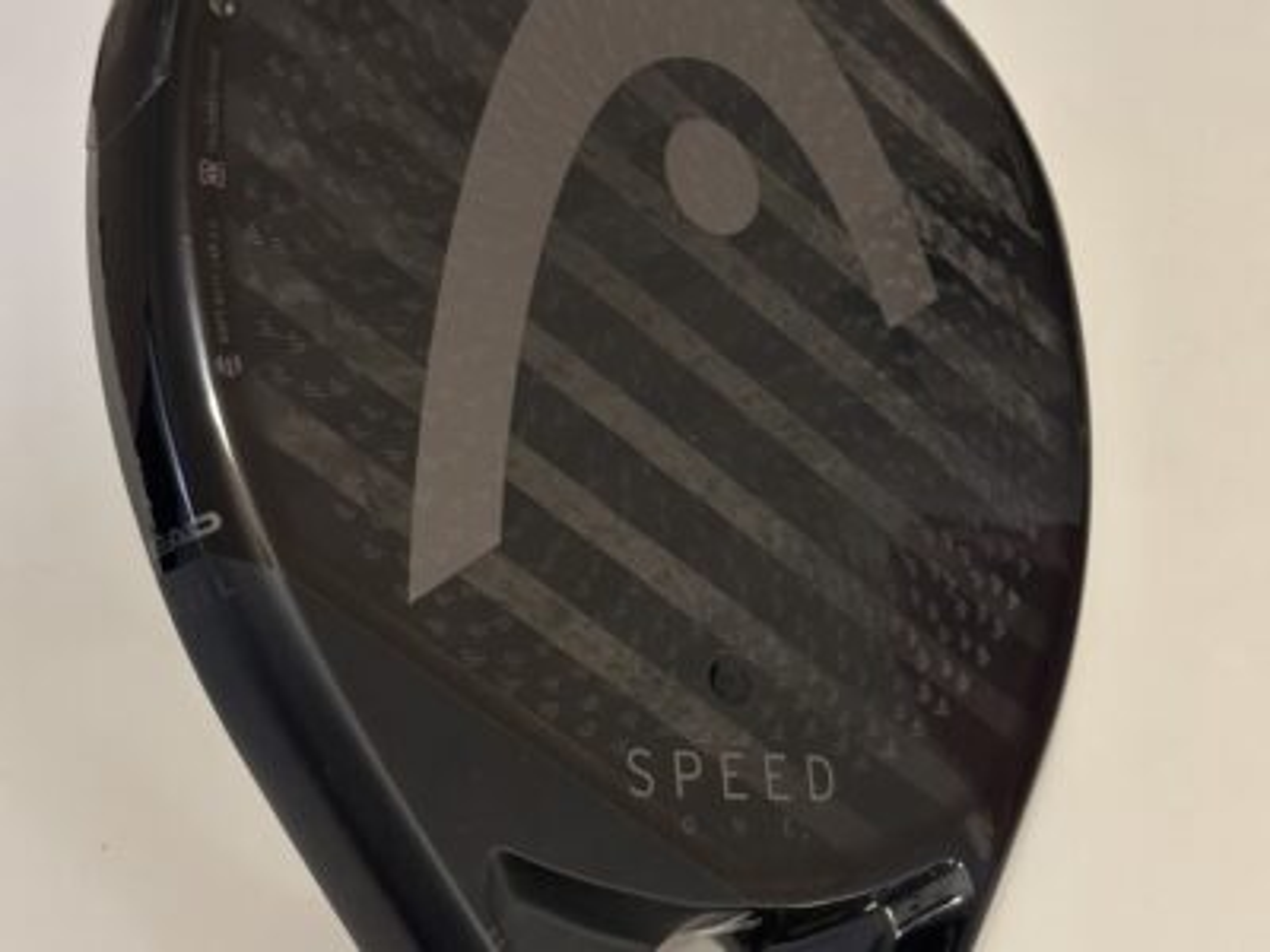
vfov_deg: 30.3
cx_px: 635
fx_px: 1761
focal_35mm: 48
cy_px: 476
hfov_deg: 39.7
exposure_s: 1/33
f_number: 1.78
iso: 320
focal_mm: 6.86
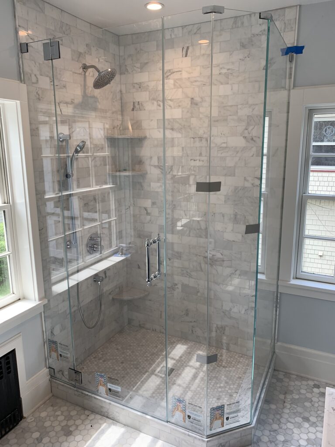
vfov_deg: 67.3
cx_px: 168
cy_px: 224
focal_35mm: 26
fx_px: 335
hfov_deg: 53.1
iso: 25
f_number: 1.8
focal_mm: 4.25
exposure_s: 1/142
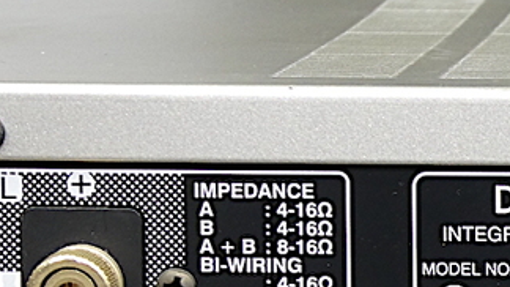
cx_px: 697
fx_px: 6246
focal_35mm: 462
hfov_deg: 4.7
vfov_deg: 2.6
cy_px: 445
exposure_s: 1/4
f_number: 5.4
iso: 200
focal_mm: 25.6
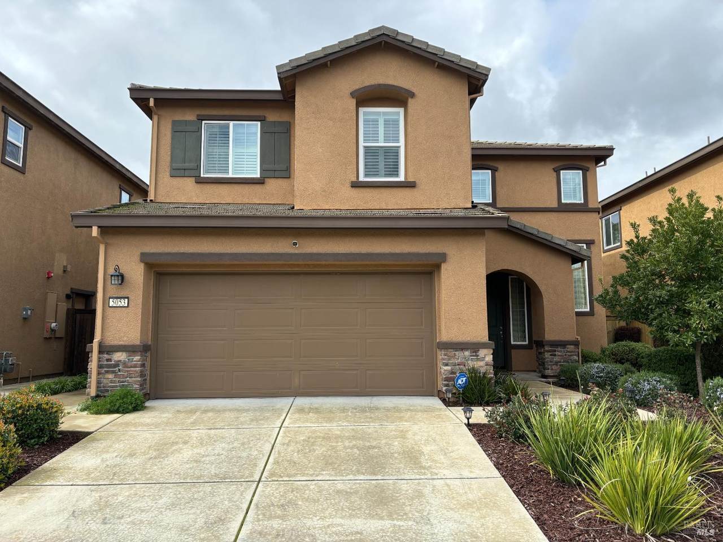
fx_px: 543
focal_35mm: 26
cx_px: 362
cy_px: 271
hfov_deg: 67.3
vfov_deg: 53.1
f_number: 1.6
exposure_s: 1/1812
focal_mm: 5.96
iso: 50
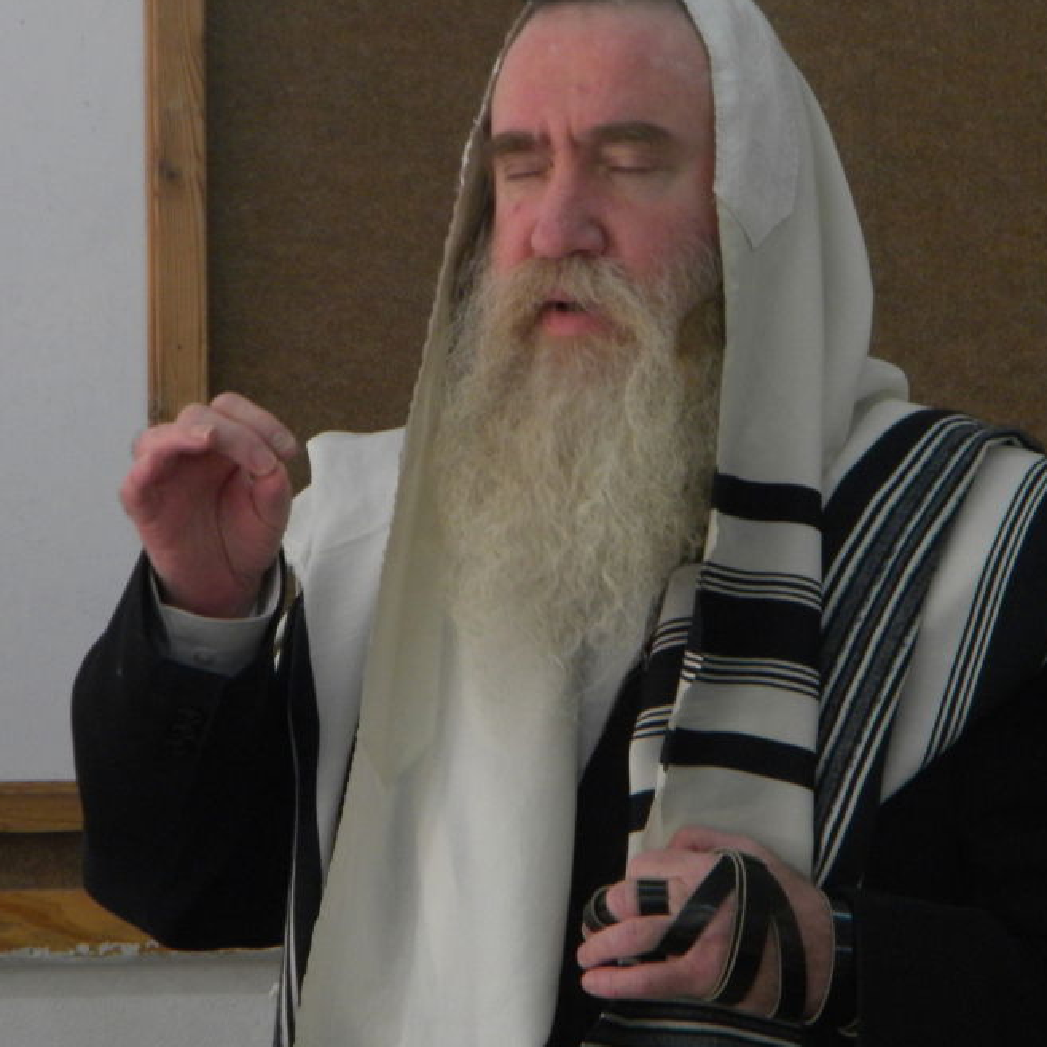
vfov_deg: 6.9
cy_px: 566
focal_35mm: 252
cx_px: 561
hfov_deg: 6.9
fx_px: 8623
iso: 201
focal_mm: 33.1
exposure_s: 1/63.6
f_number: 5.2
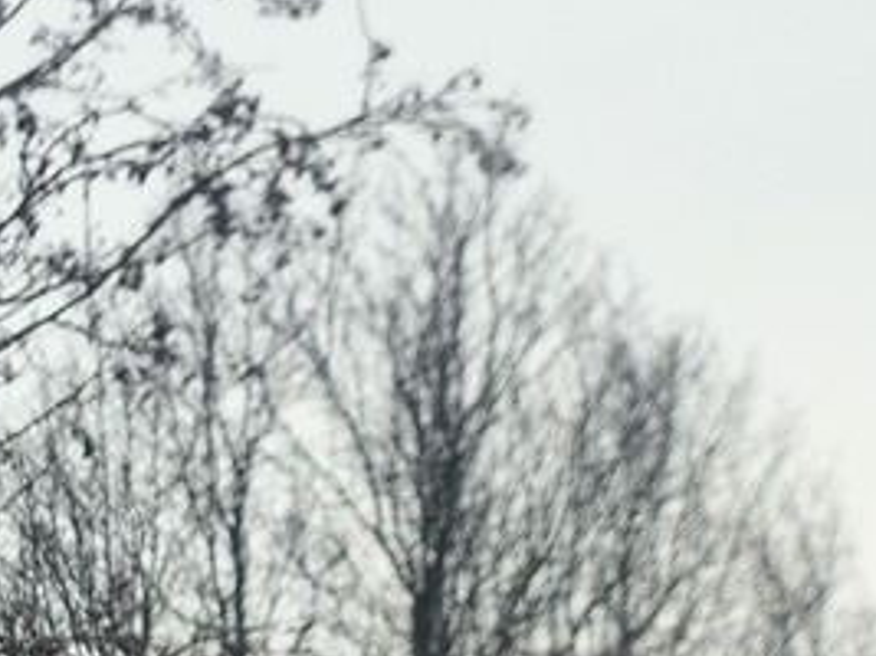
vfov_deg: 11.0
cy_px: 1230
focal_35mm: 124
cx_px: -1394
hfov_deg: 11.9
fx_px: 3137
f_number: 1.8
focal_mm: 5.4
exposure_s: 1/1718
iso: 20
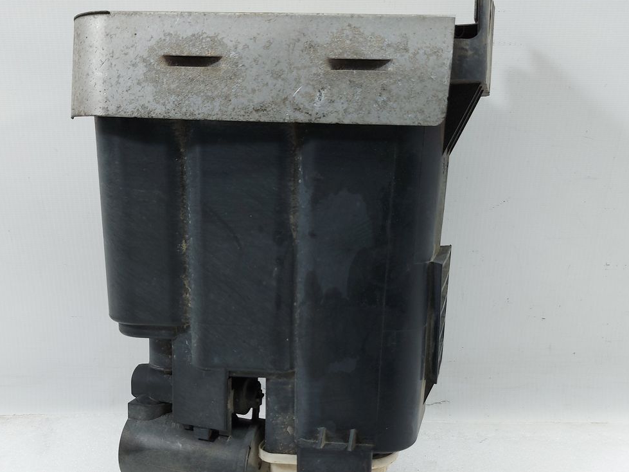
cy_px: 280
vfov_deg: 41.6
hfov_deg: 53.6
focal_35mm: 34
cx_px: 256
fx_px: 618
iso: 50
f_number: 1.8
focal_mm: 5.23
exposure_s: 1/50
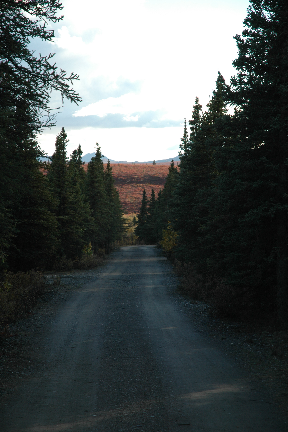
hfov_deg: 12.9
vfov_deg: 19.3
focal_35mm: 106
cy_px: 214
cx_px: 145
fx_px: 1272
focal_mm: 70
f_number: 4.5
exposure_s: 1/500
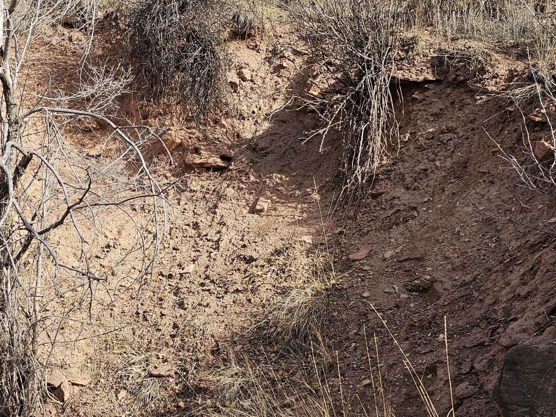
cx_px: 139
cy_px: 231
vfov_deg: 29.7
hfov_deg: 37.9
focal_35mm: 49
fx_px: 787
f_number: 1.7
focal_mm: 6.3
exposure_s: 1/376
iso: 10
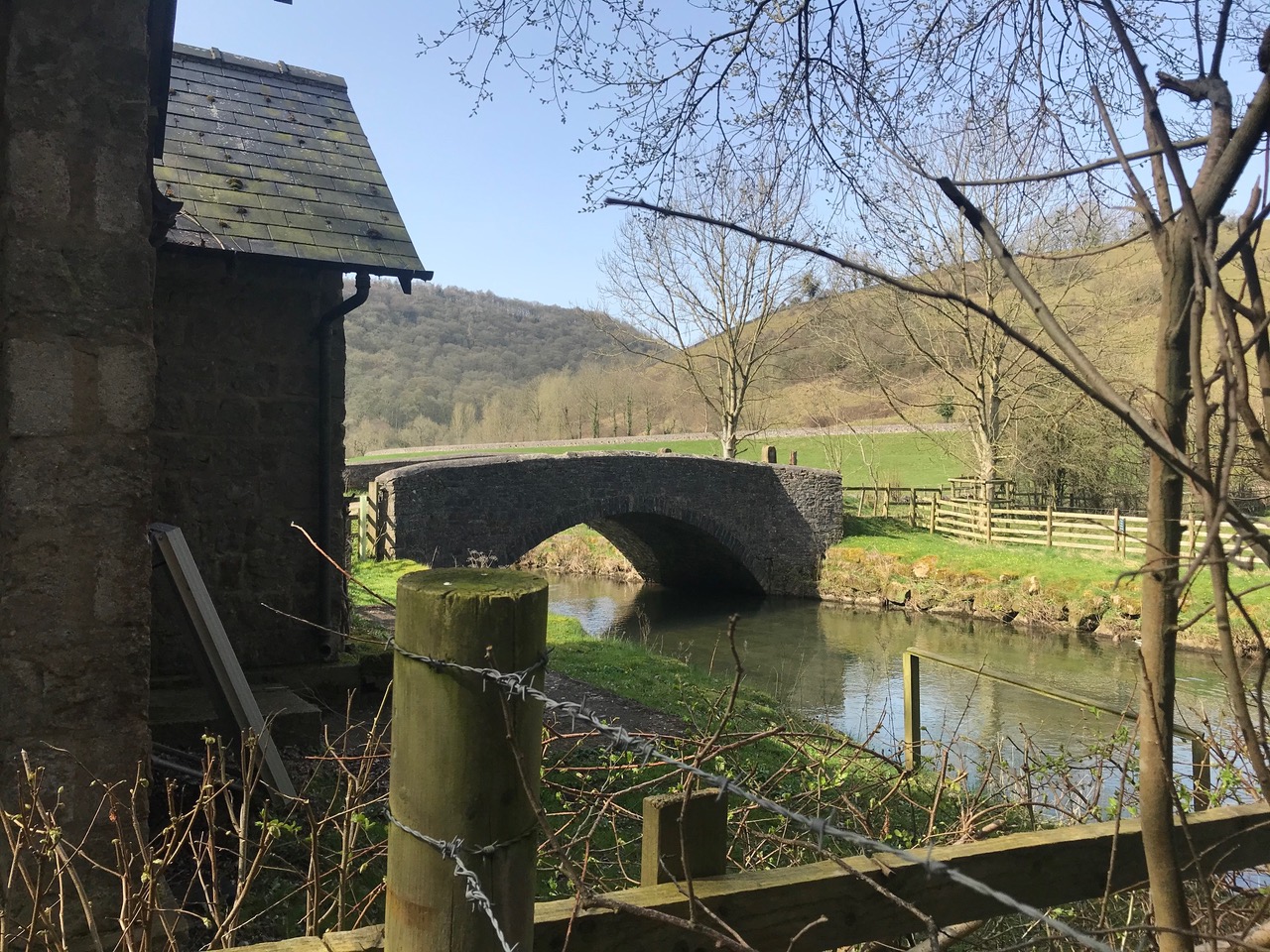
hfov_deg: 63.4
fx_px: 1027
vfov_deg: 49.7
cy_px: 476
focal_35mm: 28
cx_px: 635
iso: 20
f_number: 1.8
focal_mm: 3.99
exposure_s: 1/1088
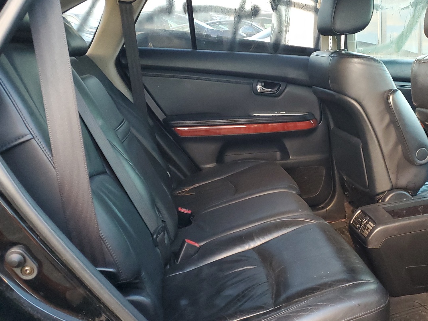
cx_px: 300
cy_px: 175
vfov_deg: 36.8
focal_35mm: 39
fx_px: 482
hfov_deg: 46.7
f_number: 1.5
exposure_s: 1/60.2
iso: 327
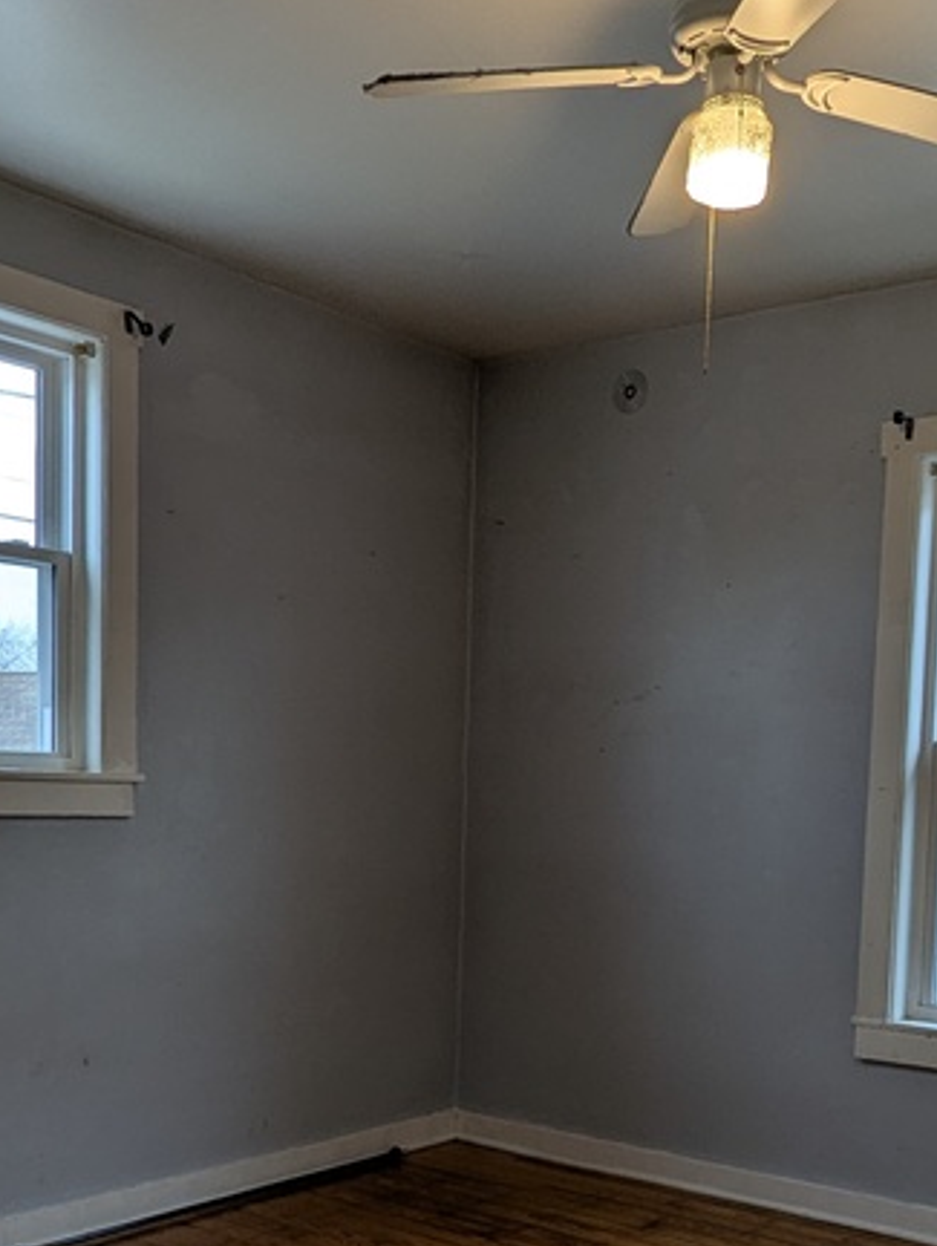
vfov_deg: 45.6
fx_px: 1441
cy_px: 885
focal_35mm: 40
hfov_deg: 35.8
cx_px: 592
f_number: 2.2
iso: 51
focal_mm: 2.35
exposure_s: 1/60
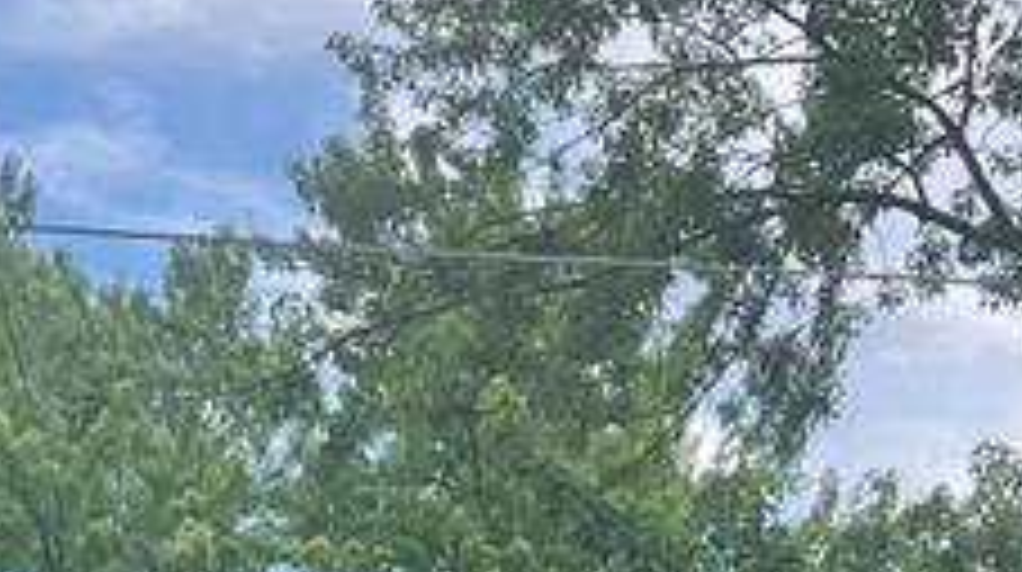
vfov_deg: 10.8
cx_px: 684
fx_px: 2598
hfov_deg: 22.2
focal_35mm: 96
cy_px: 1329
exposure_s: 1/1135
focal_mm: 5.7
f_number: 1.5
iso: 50
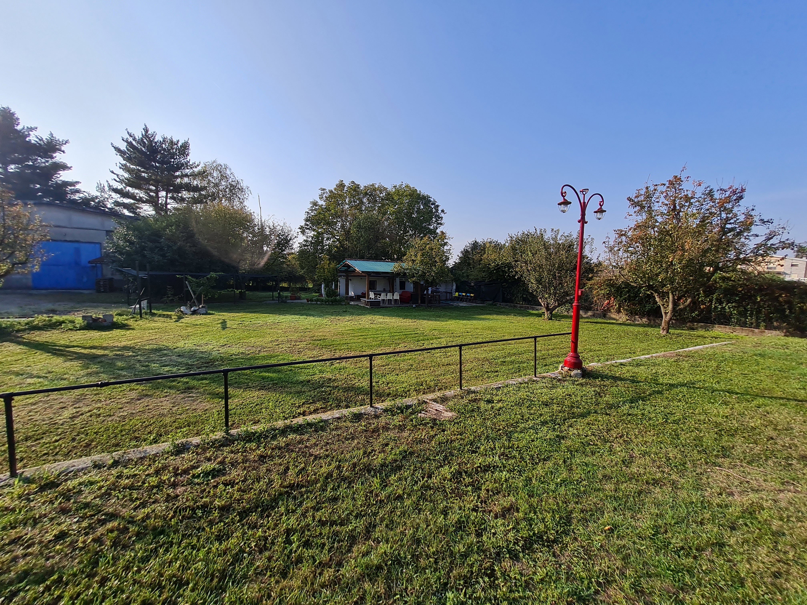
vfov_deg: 89.9
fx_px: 303
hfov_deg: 106.2
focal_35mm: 13
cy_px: 302
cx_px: 404
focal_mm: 1.74
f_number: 2.2
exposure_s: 1/1292
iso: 50
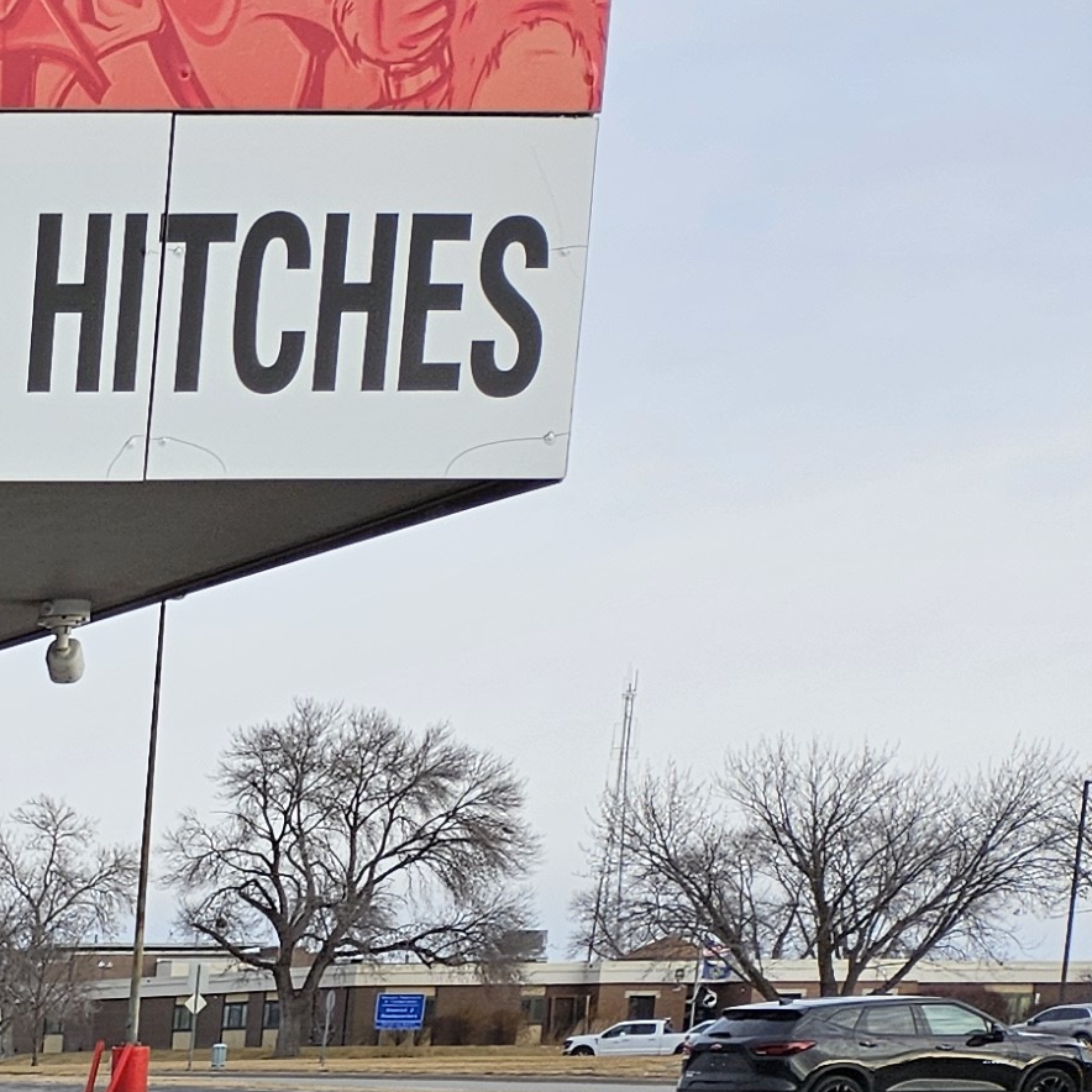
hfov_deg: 14.4
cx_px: -1329
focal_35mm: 92
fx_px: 3284
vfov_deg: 17.3
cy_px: 1553
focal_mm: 5.4
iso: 32
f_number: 1.8
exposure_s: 1/577
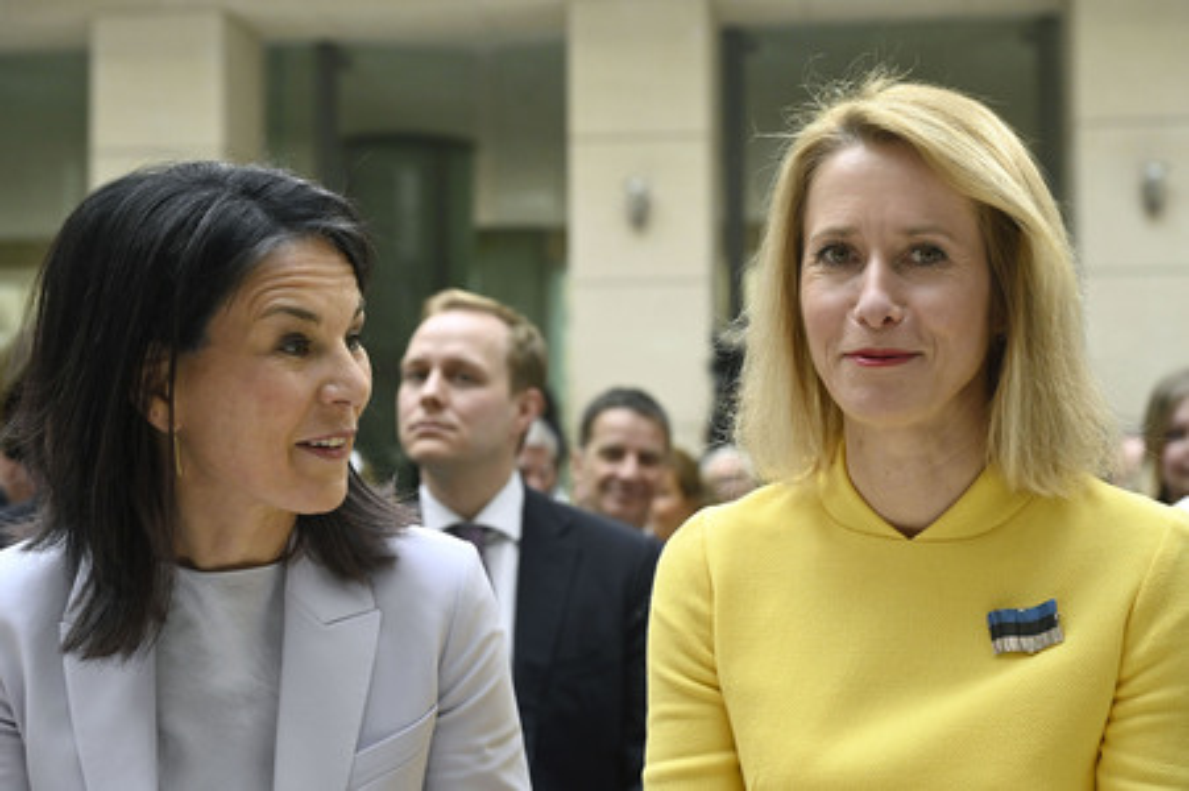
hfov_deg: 32.4
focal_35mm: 62
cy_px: 396
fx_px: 2046
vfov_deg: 21.9
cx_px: 594
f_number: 5
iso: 4000
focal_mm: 62
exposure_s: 1/800
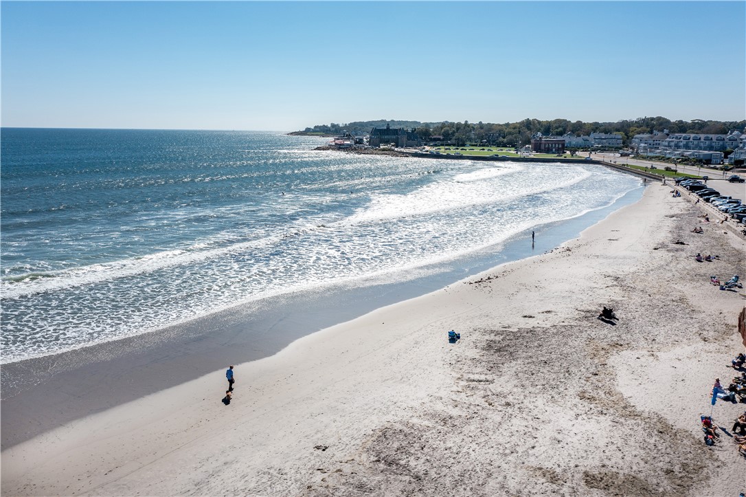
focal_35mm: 28
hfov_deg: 65.5
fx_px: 580
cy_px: 248
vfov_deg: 46.4
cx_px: 373
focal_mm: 10.26
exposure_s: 1/640
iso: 100
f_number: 6.3
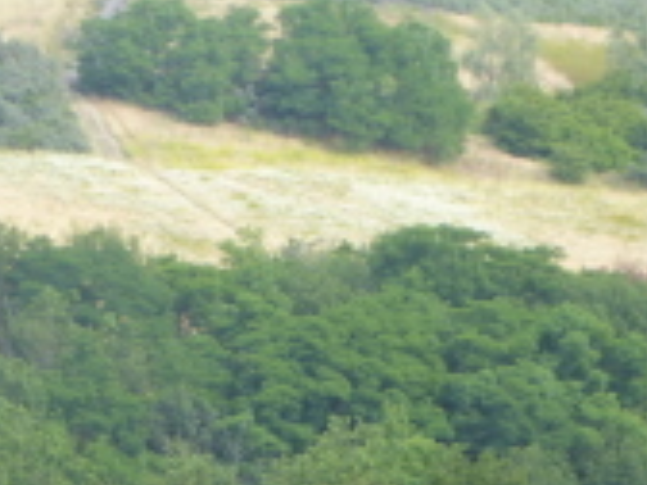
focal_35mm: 405
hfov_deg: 4.9
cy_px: 393
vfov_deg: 3.7
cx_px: 331
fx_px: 7570
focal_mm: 27.1
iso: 80
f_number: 5.4
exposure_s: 1/80
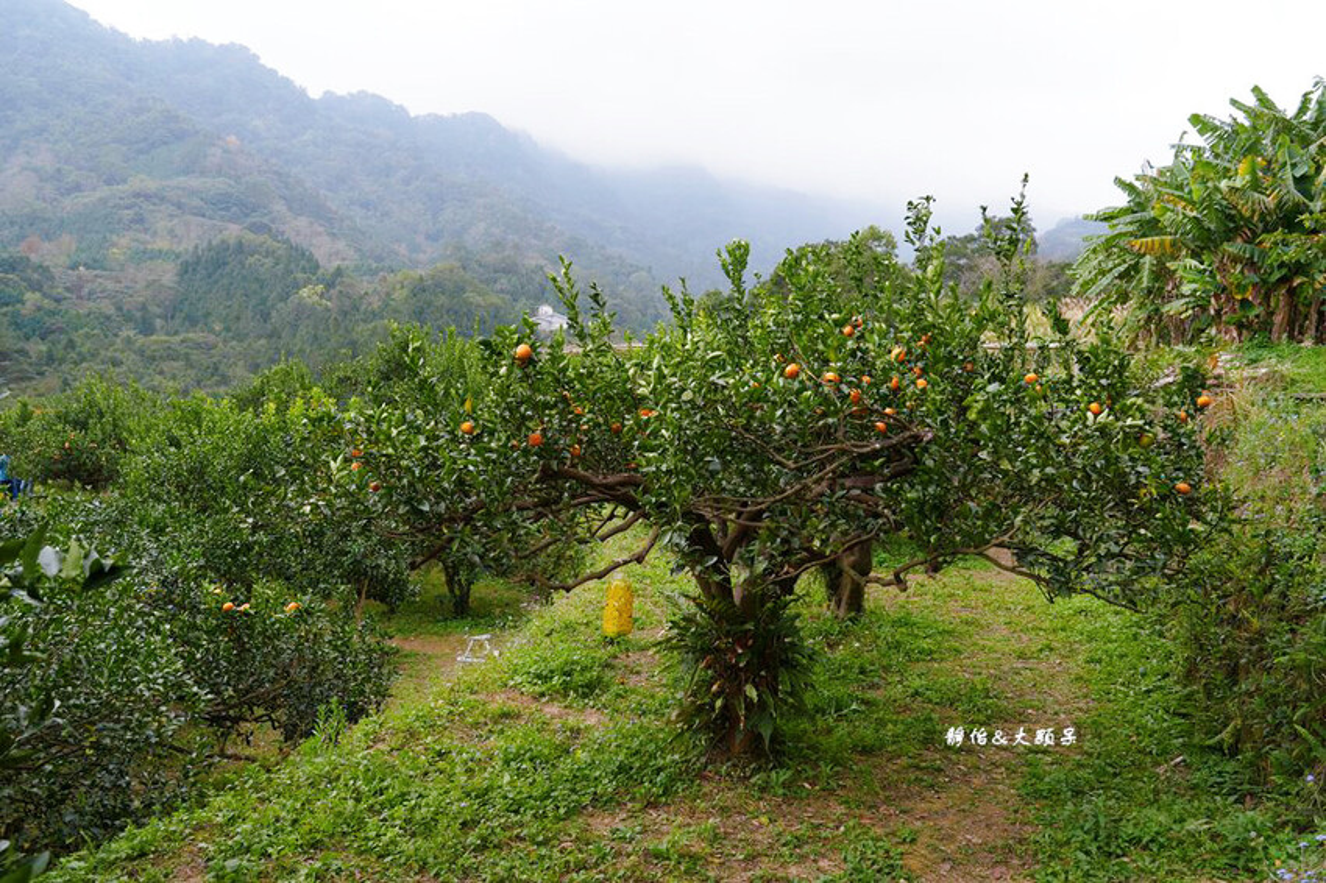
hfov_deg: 61.9
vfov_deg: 43.6
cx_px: 663
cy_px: 442
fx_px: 1105
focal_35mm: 30
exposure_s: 1/80
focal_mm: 30
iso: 320
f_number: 6.3
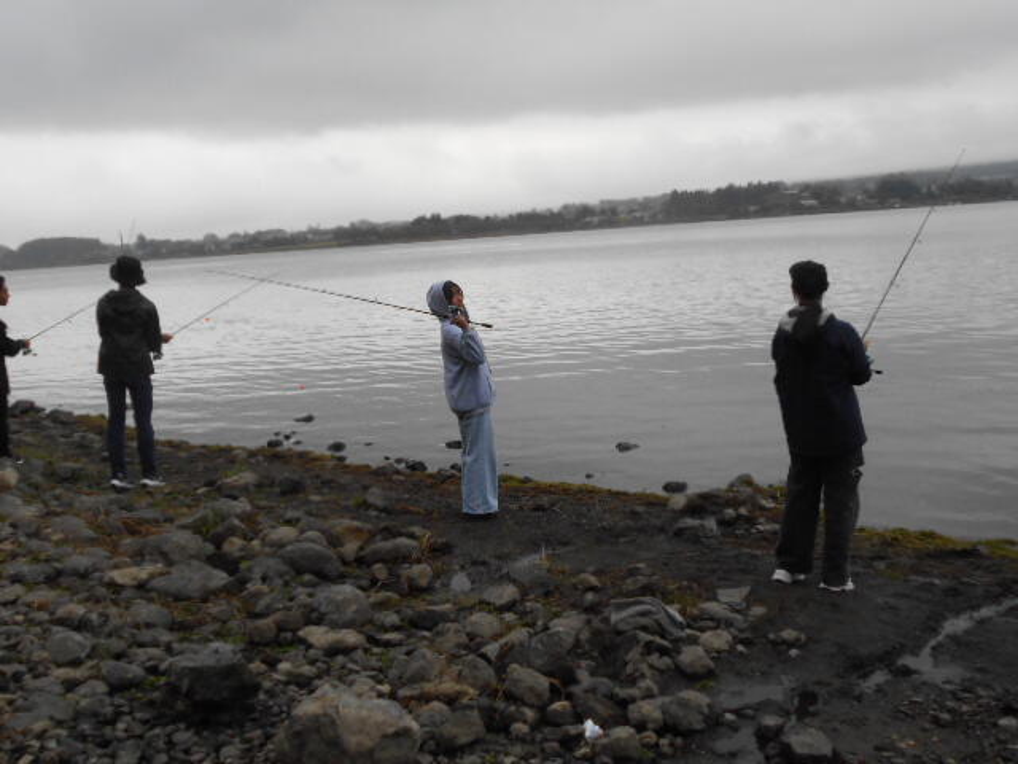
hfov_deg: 47.9
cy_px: 382
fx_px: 1147
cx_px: 509
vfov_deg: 36.8
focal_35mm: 39
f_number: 3.9
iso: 220
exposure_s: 1/250
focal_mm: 6.7
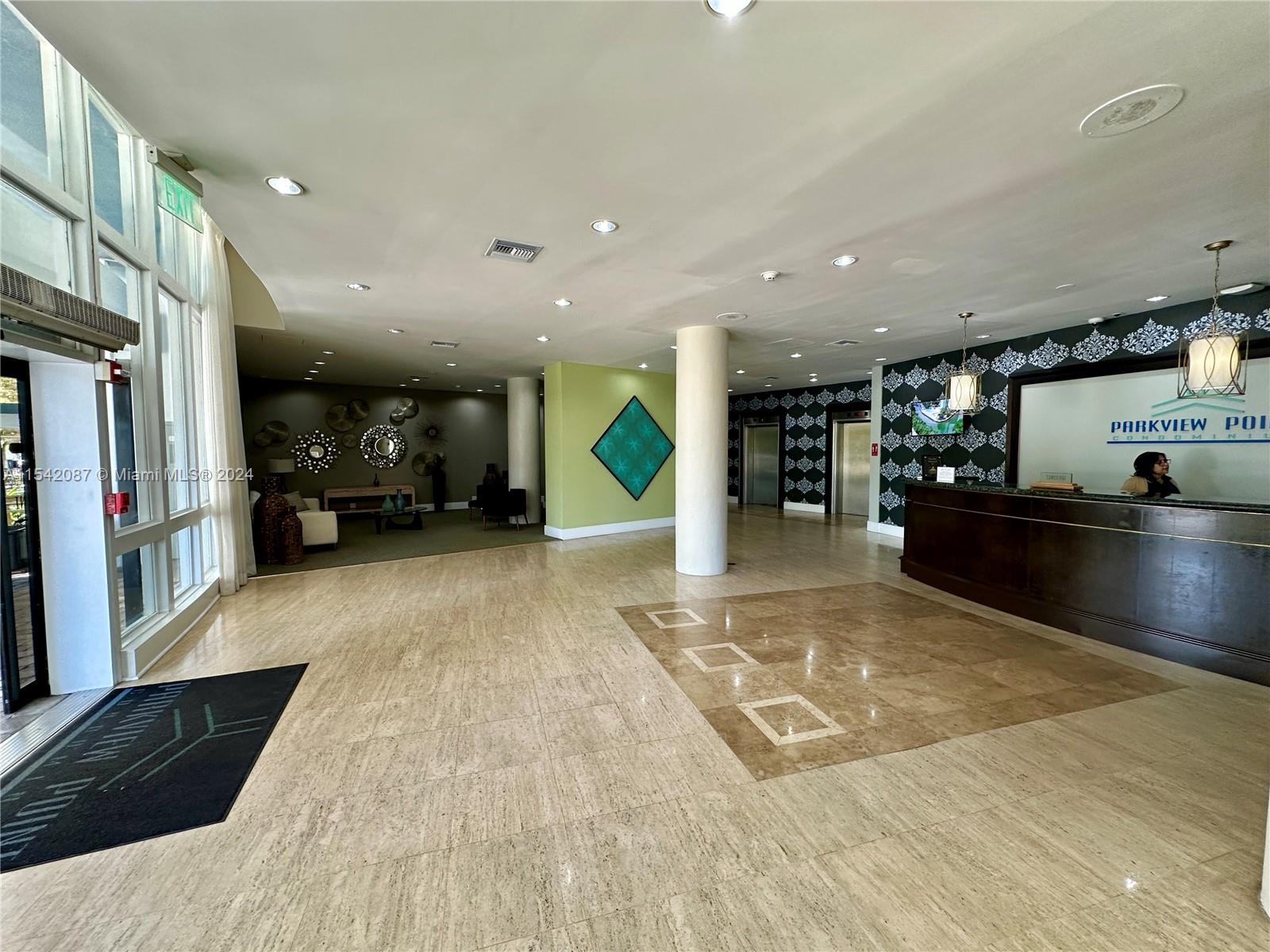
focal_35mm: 14
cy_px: 476
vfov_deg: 85.7
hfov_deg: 102.1
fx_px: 514
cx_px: 635
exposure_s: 1/60
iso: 160
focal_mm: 2.22
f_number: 2.2
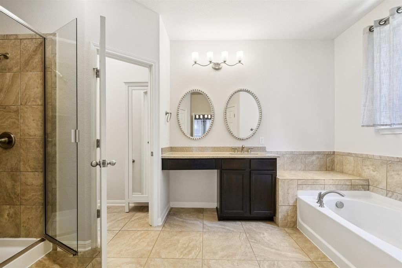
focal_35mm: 15
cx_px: 201
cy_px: 134
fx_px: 167
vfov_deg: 77.3
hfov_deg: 100.4
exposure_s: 1/20
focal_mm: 10
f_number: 8
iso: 400
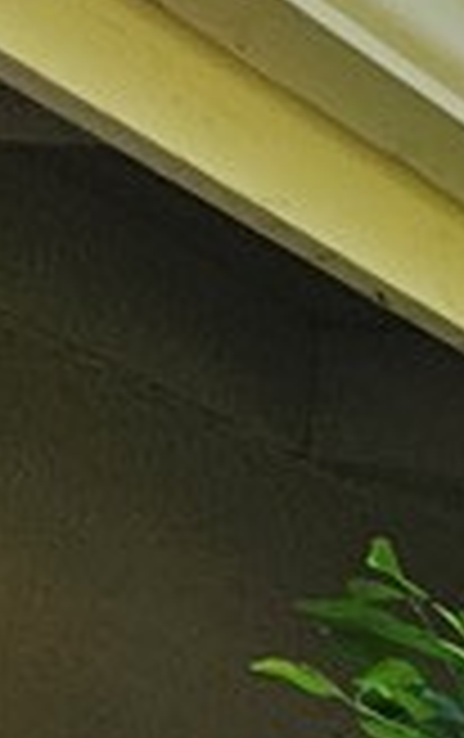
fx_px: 1734
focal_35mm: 86
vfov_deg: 15.7
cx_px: 1568
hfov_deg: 9.6
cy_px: 1665
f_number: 2.2
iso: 50
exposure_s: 1/614
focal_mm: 2.2
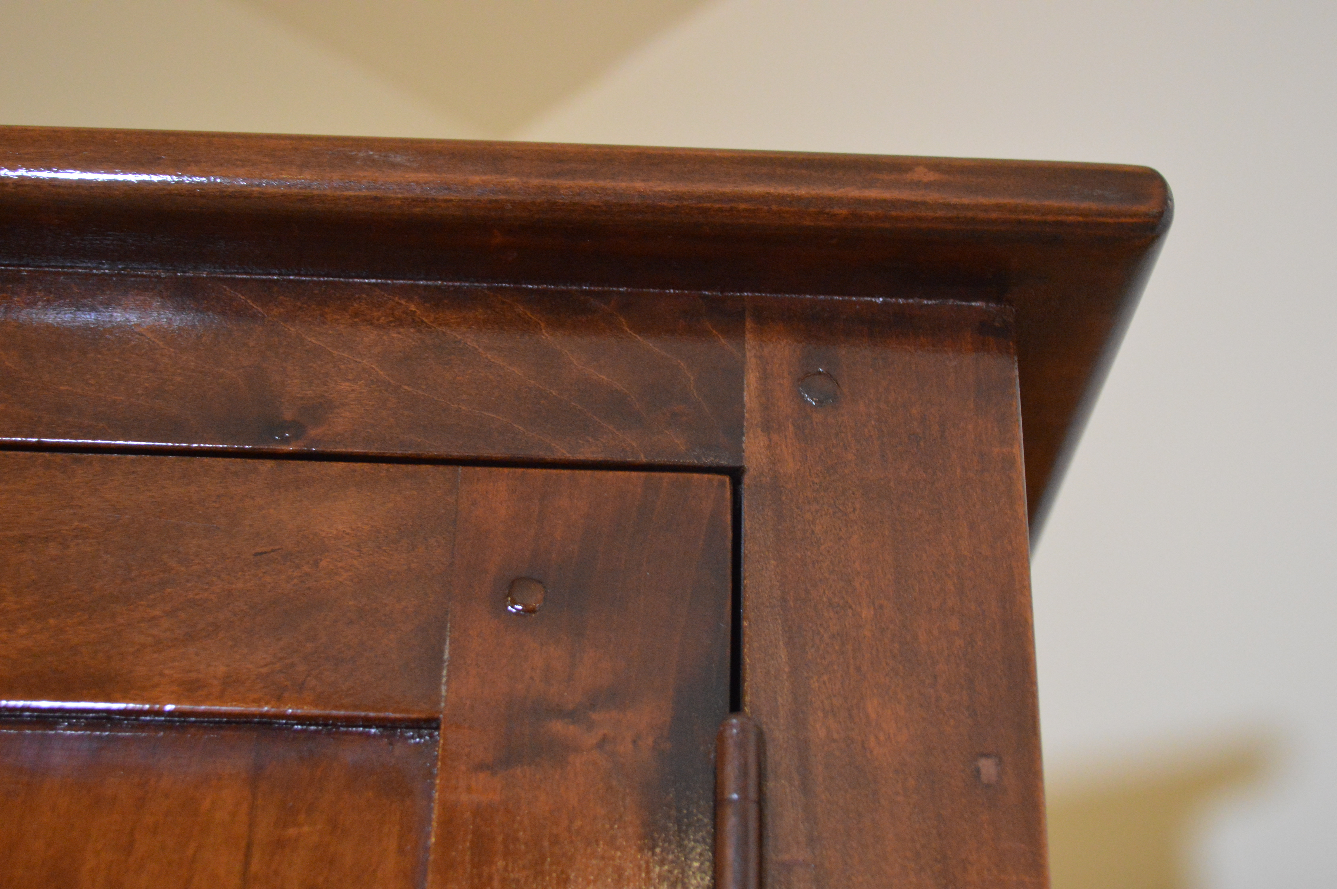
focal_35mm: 52
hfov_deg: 37.9
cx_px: 668
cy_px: 444
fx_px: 1948
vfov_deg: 25.7
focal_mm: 35
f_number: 5
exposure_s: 1/40
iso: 3200
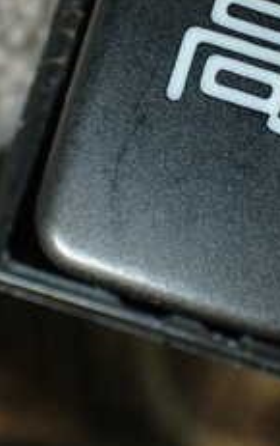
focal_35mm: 88
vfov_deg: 23.1
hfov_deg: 14.8
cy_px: 73
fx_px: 1071
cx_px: 205
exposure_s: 1/30
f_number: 2.4
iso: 200
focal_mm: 5.79
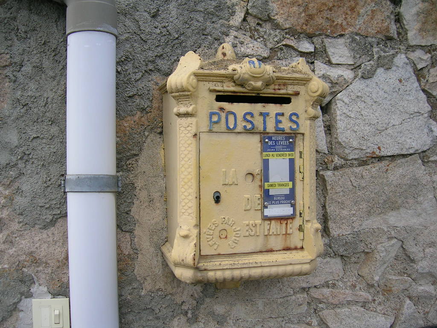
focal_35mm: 35
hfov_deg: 52.6
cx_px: 218
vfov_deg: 40.7
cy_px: 164
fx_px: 442
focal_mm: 5.4
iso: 50
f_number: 2.8
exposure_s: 1/336
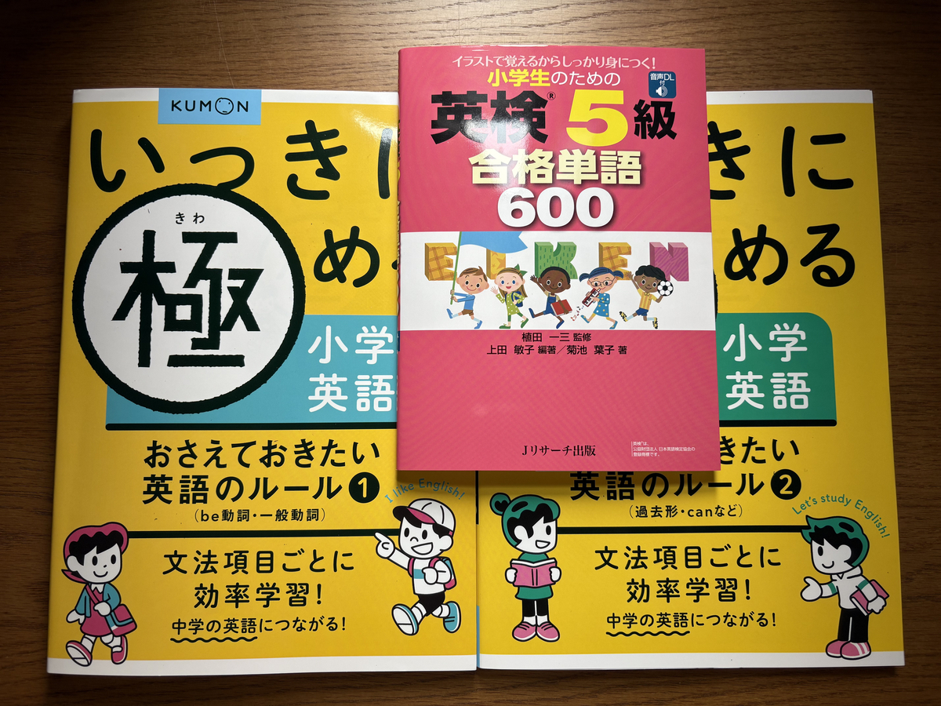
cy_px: 353
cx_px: 470
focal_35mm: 26
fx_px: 707
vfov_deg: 53.1
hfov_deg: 67.3
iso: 40
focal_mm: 5.96
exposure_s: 1/122
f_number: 1.6
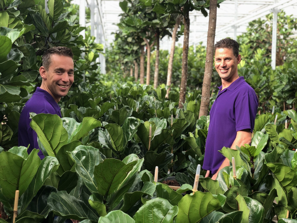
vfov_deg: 28.0
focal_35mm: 52
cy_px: 112
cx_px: 148
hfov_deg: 36.8
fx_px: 446
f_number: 2.4
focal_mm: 6
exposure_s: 1/60
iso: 16
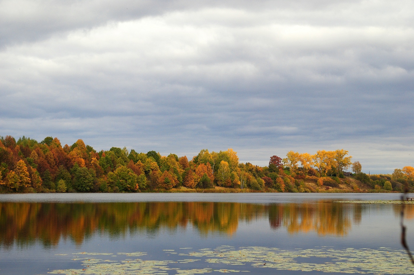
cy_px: 138
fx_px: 948
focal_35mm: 82
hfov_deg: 24.6
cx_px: 207
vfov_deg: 16.5
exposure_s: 1/200
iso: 200
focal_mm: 55
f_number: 7.1
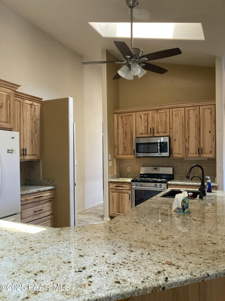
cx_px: 112
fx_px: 243
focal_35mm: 28
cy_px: 150
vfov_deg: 63.4
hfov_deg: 49.7
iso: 160
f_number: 1.8
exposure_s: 1/60
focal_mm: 3.99
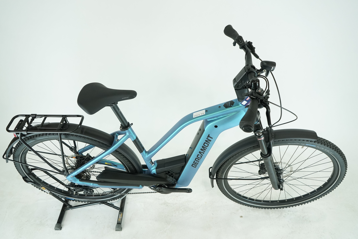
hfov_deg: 65.5
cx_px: 179
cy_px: 120
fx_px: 278
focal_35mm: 28
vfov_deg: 46.4
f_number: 5.6
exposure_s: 1/200
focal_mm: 28
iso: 1600
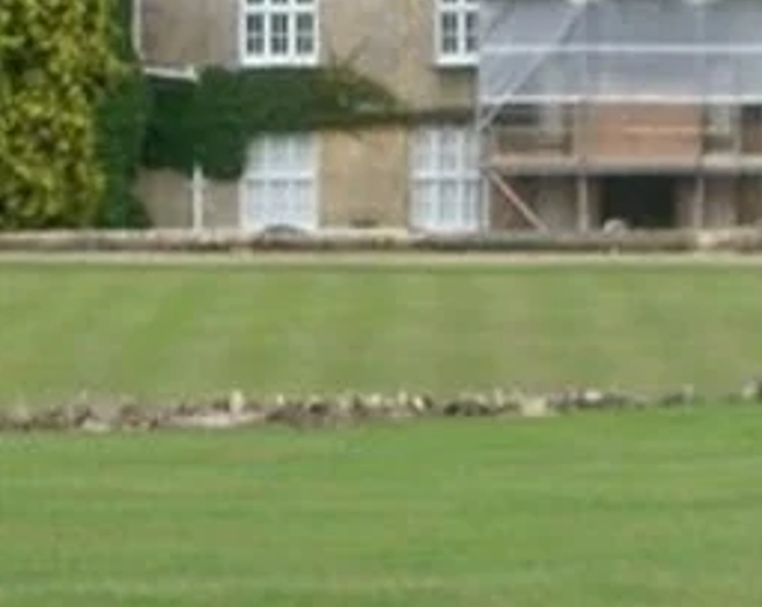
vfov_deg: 7.7
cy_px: -119
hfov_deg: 9.7
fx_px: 4459
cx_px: 622
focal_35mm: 198
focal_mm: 7.54
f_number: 2.8
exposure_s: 1/500
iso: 64
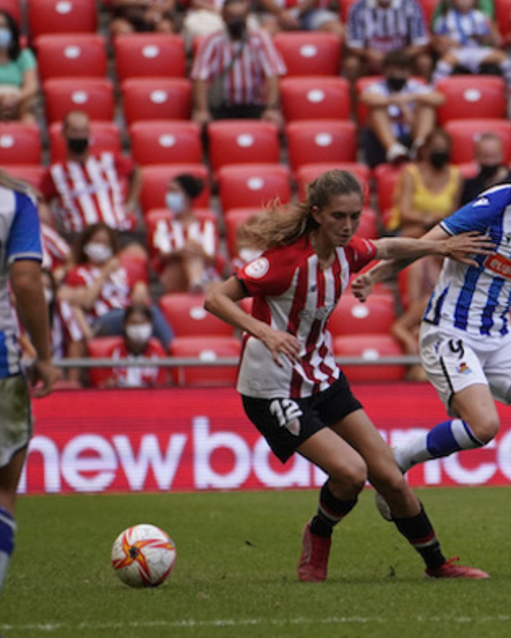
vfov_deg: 1.9
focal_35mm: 1039
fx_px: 19619
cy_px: 342
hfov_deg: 1.5
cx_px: 440
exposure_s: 1/2000
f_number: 5.6
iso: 2500
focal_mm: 400
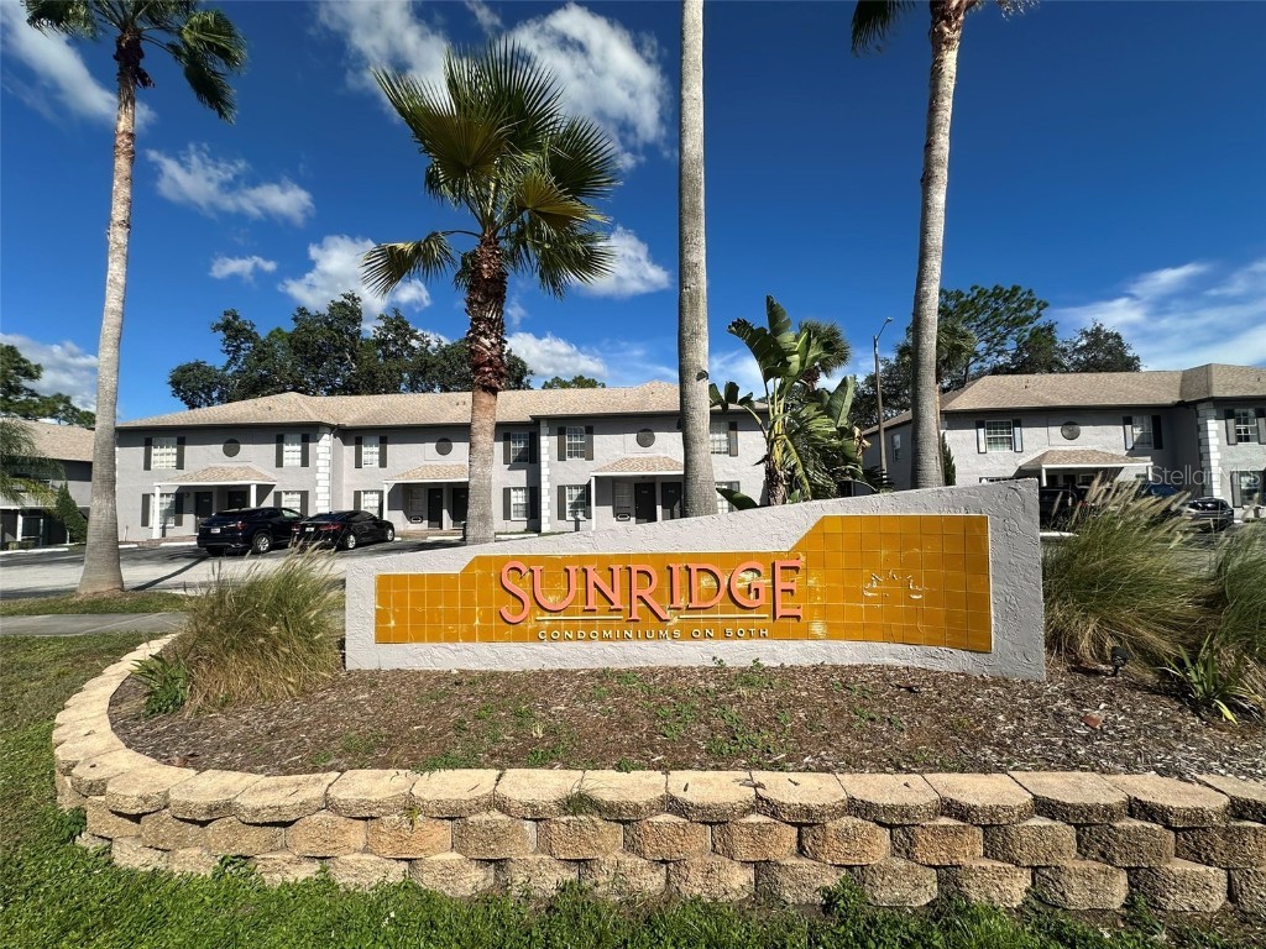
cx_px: 633
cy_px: 474
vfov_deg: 85.7
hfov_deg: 102.1
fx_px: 512
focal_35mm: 14
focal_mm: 2.22
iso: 50
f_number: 2.2
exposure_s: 1/3300
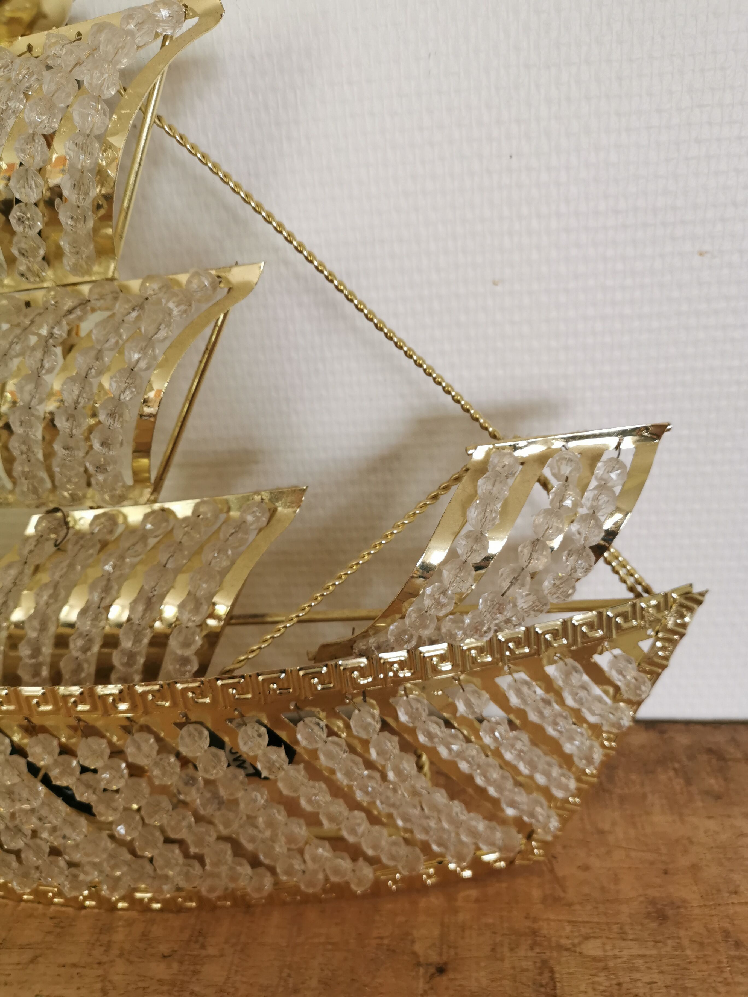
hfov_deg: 51.4
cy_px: 498
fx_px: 778
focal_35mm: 27
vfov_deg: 65.3
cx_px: 374
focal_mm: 5.58
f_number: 1.8
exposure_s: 1/50
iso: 125
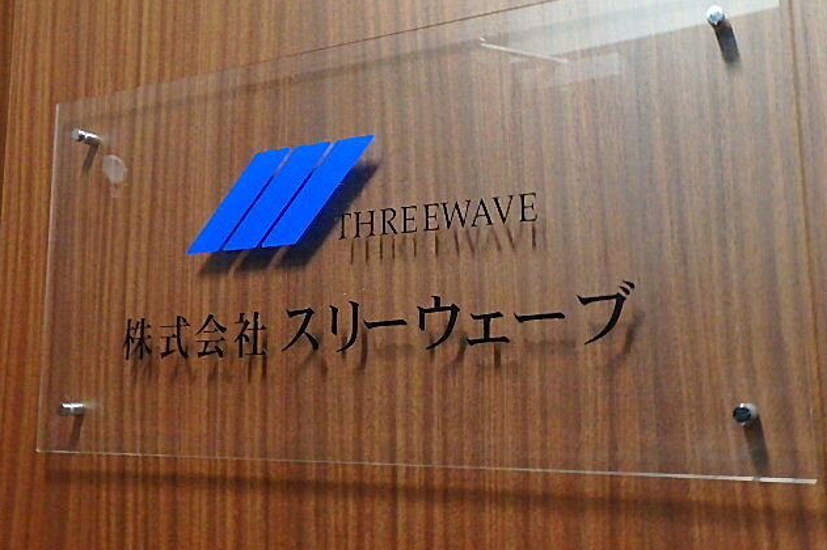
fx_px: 872
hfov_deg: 50.7
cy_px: 250
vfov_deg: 35.0
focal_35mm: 38
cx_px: 417
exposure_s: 1/10
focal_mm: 6.4
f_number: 5
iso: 1000
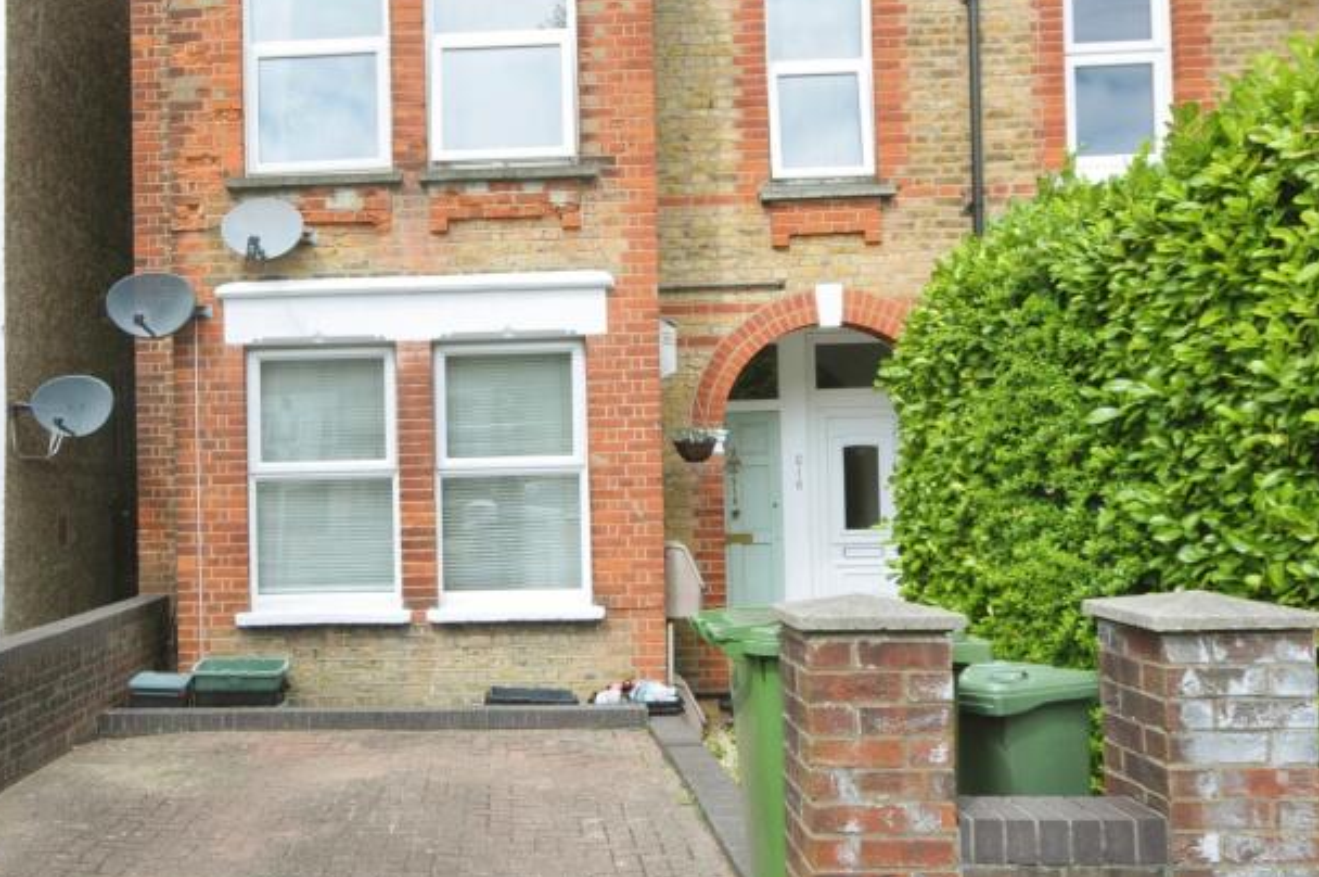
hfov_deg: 56.1
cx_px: 421
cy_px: 223
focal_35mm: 33
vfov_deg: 39.0
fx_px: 1202
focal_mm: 13
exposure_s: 1/250
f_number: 8
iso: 200
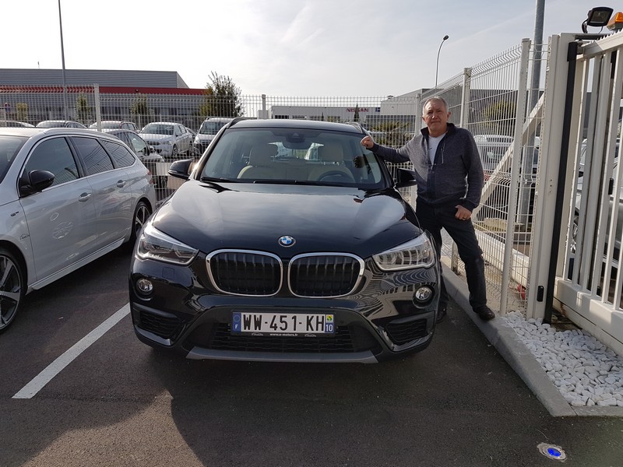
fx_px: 468
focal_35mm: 26
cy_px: 234
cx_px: 312
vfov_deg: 53.1
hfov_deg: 67.3
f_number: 1.7
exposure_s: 1/2608
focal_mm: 4.2
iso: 40
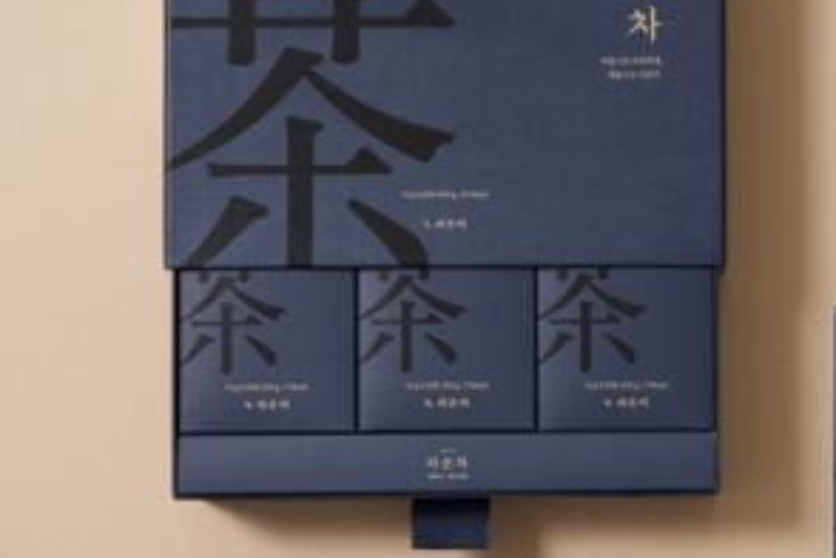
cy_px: 302
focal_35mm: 102
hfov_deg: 19.8
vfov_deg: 13.4
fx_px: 2368
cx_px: 668
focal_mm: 50
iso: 320
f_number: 6.3
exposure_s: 1/60
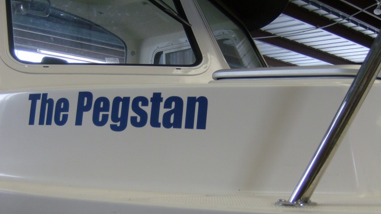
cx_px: 150
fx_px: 485
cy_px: 156
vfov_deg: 24.7
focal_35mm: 48
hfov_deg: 42.7
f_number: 2.8
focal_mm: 6
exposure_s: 1/97.1
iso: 100
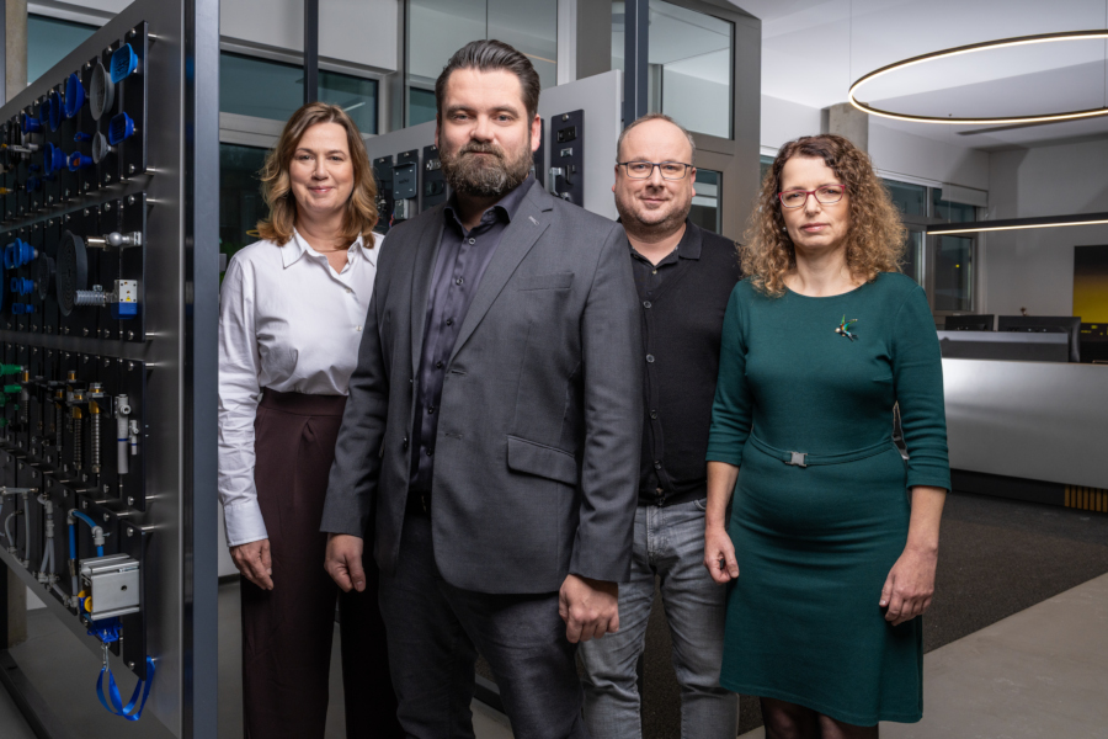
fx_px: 923
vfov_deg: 43.6
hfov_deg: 61.9
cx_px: 554
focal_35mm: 30
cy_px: 370
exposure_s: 1/160
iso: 640
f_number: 6.3
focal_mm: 30
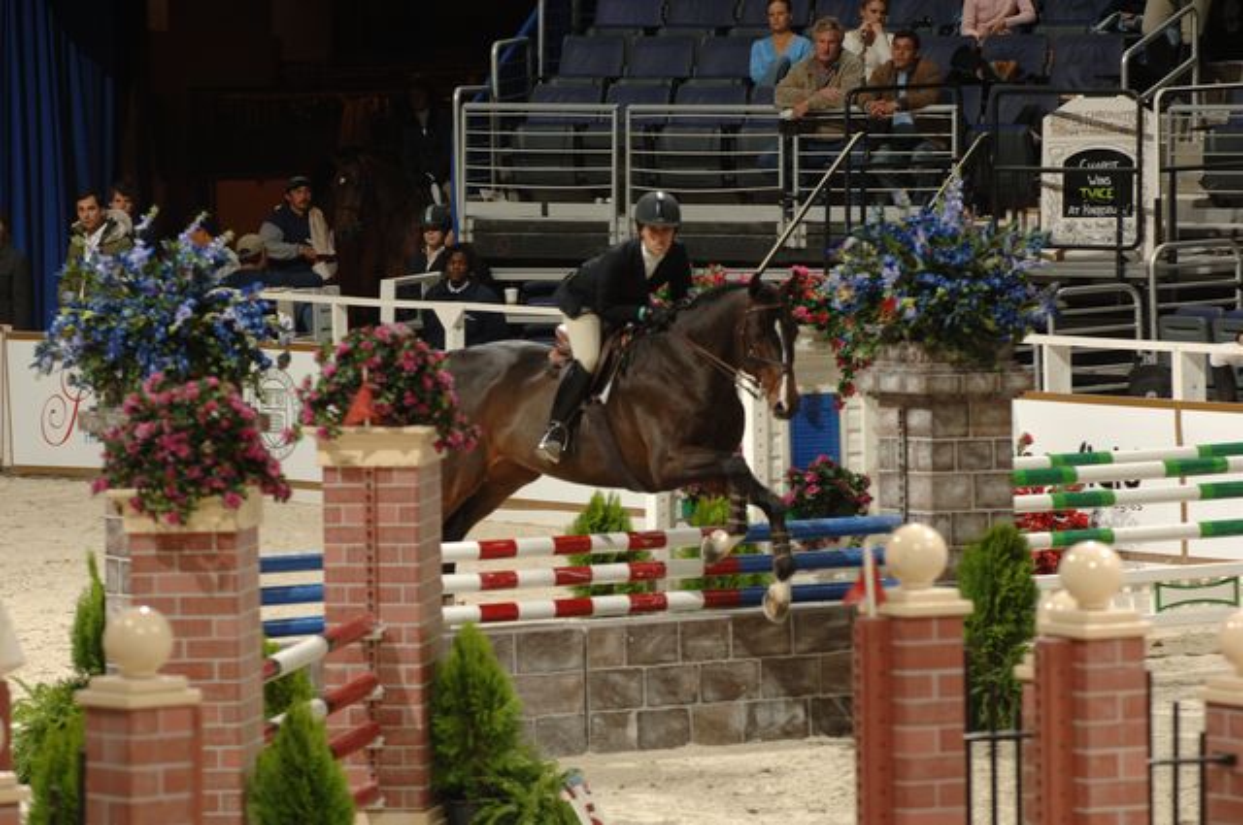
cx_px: 622
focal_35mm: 300
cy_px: 412
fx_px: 10345
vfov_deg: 4.6
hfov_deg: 6.9
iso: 200
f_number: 5
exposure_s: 1/250
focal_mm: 200
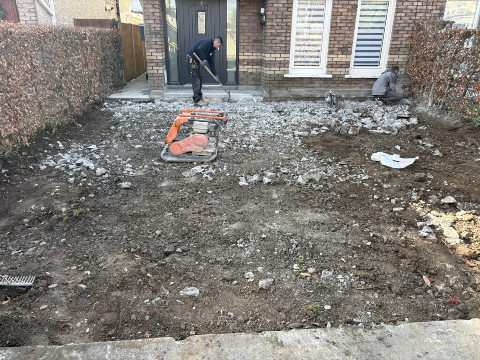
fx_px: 361
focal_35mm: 26
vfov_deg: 53.1
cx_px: 240
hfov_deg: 67.3
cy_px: 180
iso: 50
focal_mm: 5.96
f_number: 1.6
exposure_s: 1/265
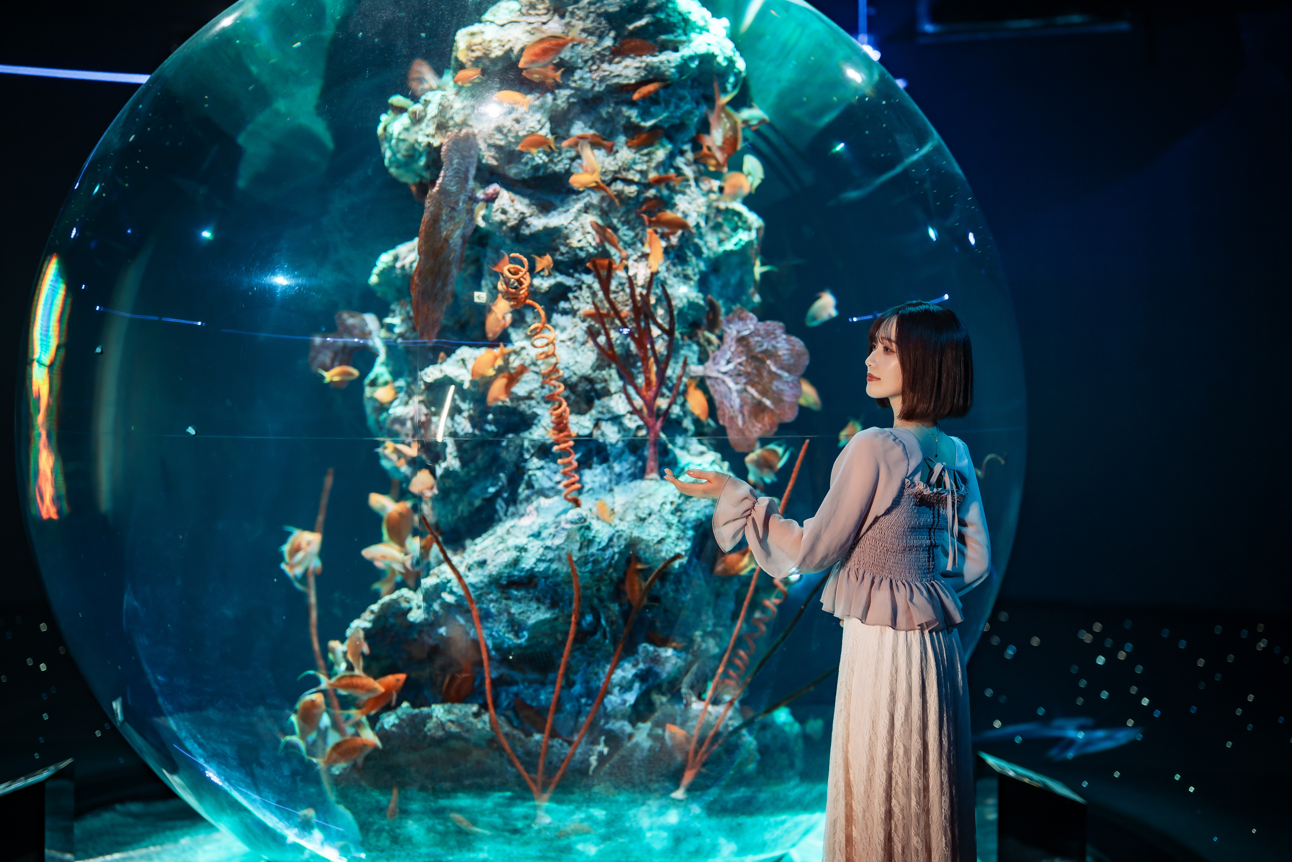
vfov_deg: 27.0
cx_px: 646
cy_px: 431
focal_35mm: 50
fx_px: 1794
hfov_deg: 39.6
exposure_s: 1/80
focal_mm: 50
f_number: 1.6
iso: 200
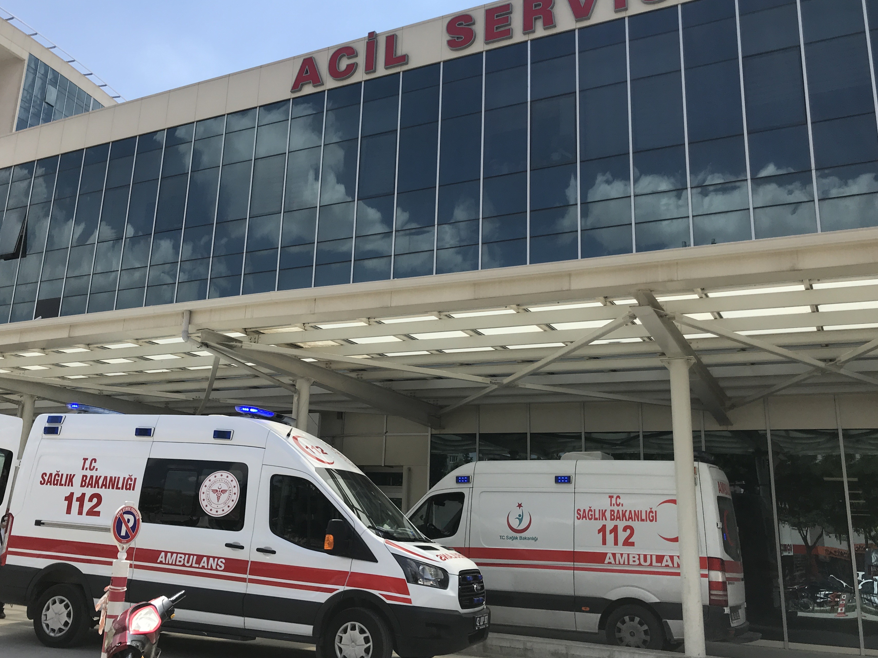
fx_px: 837
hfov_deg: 55.2
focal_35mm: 33
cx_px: 382
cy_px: 307
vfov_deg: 42.9
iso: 20
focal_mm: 3.99
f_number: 1.8
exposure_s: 1/2660
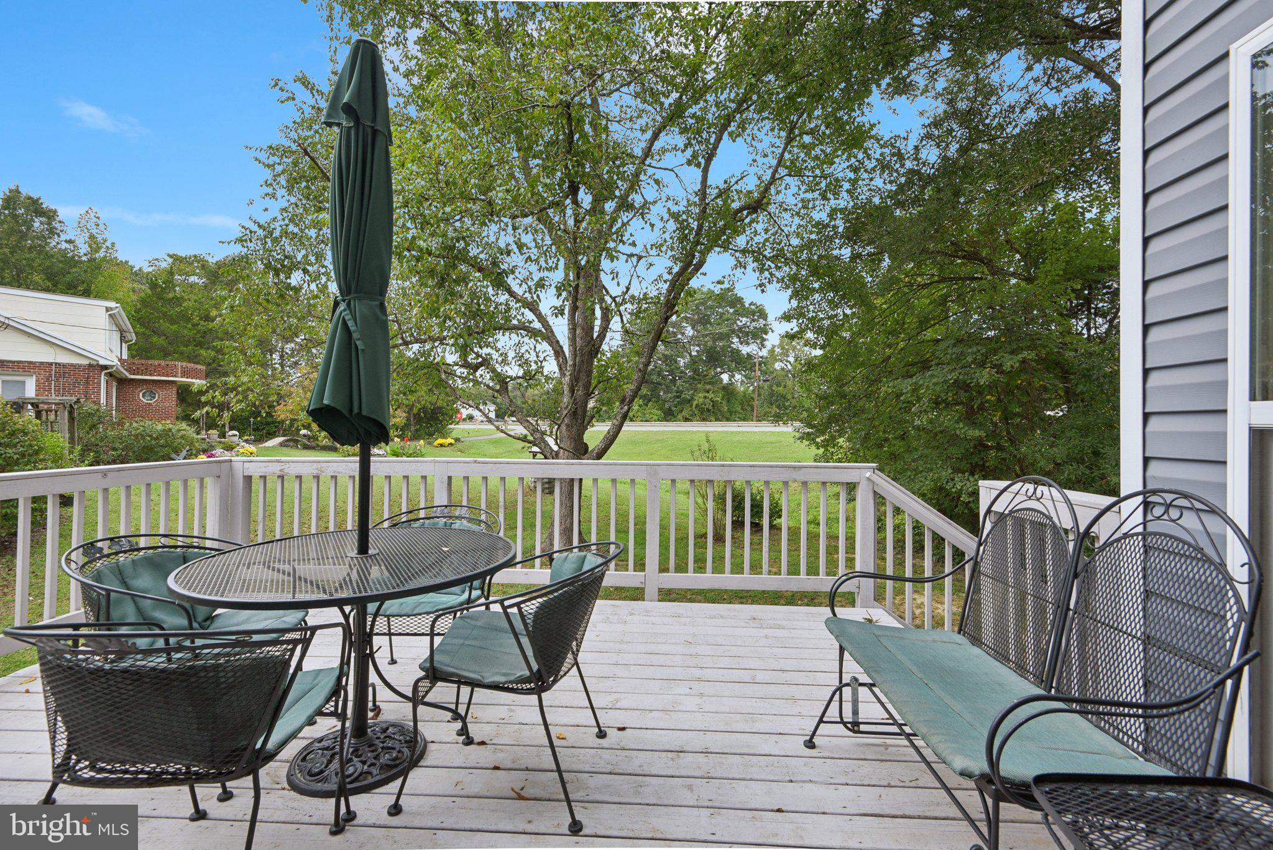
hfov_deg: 96.7
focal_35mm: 16
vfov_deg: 73.8
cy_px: 425
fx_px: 566
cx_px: 636
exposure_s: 1/160
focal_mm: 16
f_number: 8
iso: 400
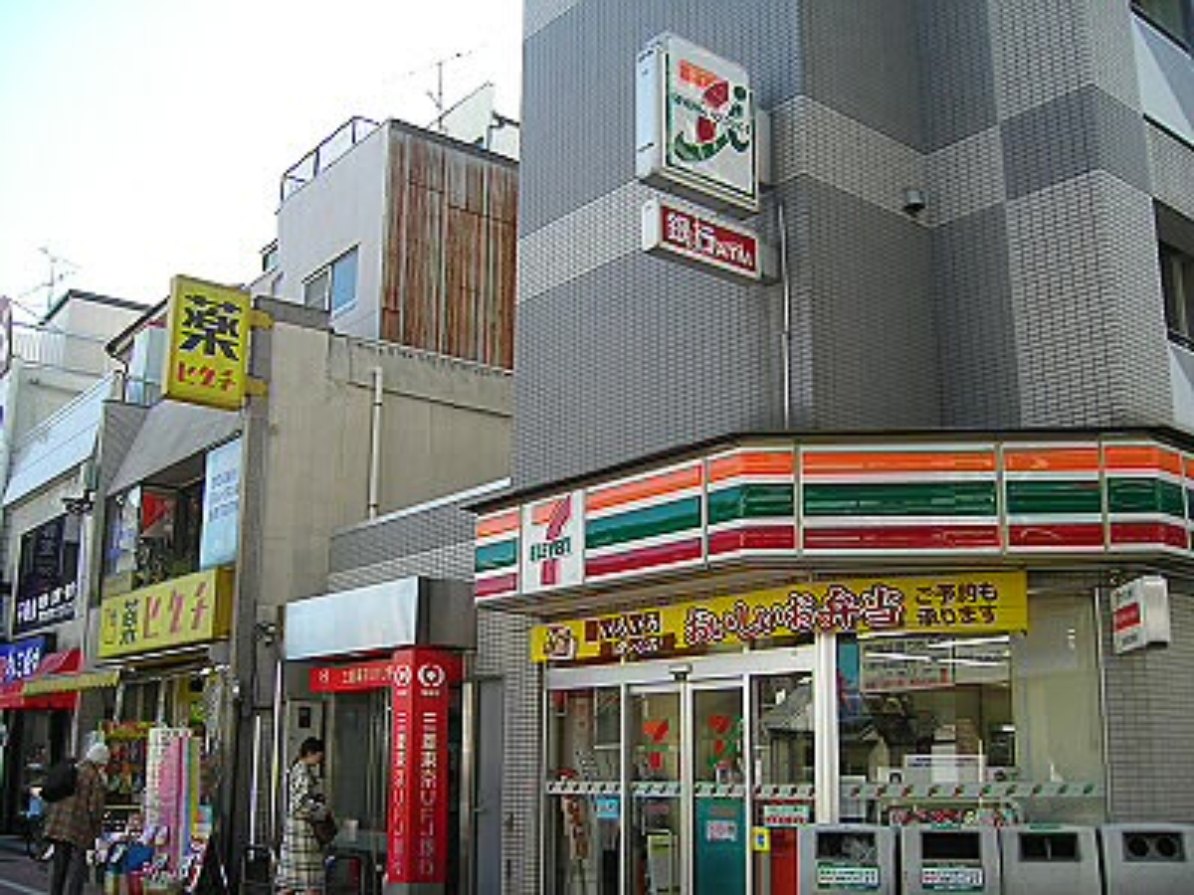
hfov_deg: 51.4
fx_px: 1242
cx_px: 597
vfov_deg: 39.7
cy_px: 448
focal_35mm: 36
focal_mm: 60
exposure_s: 1/250
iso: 64
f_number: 2.8
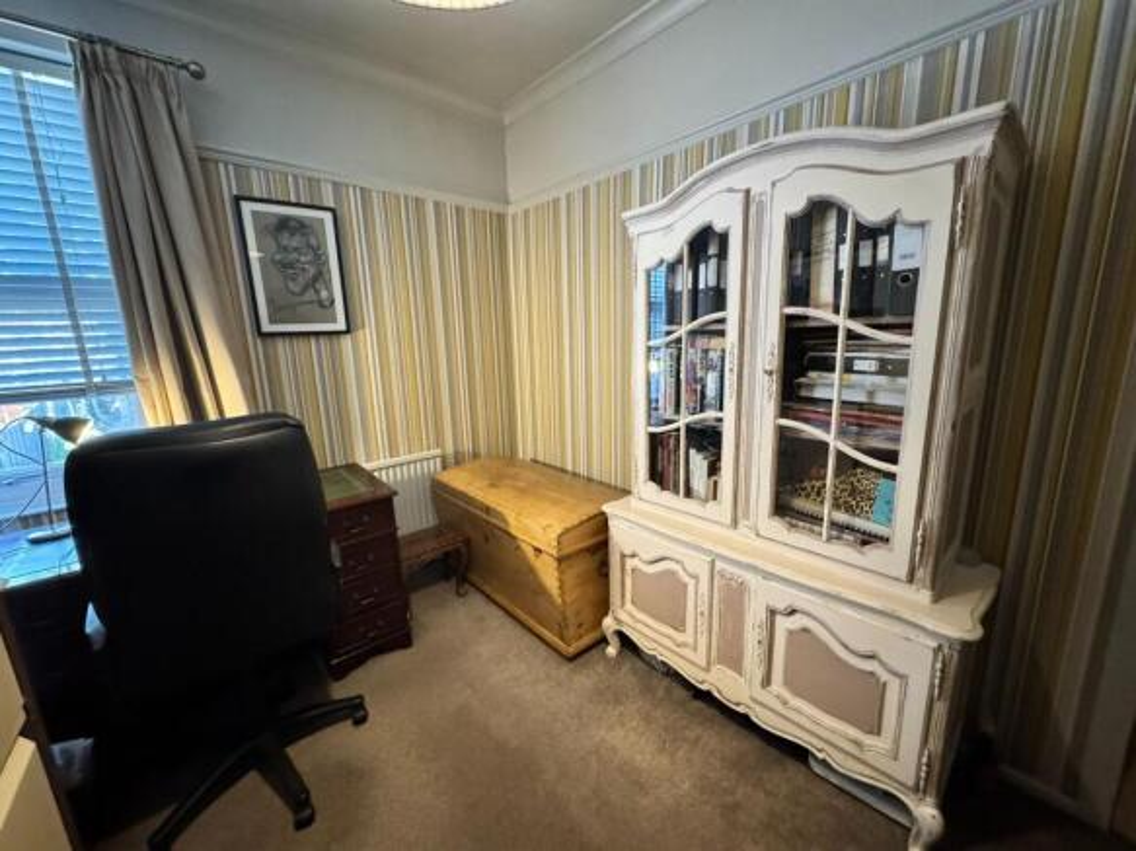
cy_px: 426
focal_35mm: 14
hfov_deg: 102.1
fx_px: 459
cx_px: 568
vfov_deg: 85.7
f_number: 2.2
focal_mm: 2.22
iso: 1250
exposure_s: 1/50
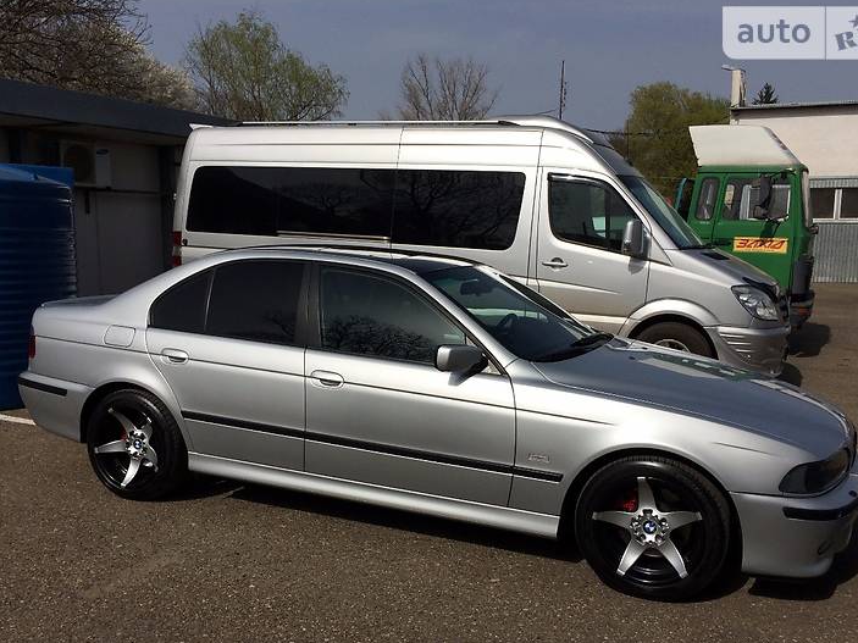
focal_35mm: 33
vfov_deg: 42.9
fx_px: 818
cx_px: 428
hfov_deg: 55.4
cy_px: 359
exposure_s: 1/5882
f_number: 2.2
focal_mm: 4.2
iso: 32
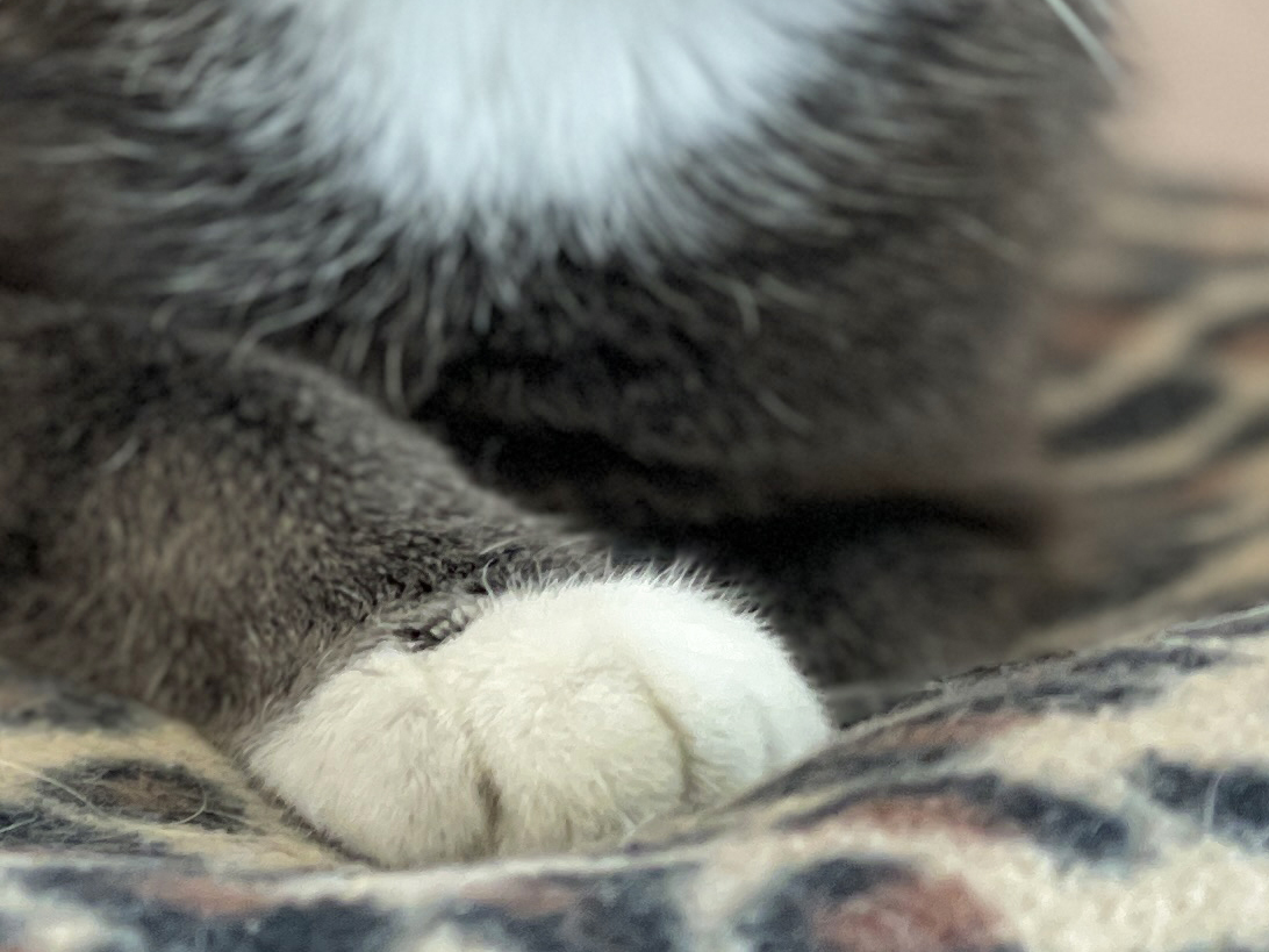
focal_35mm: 192
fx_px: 7039
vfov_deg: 7.7
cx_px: -558
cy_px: -41
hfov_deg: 10.0
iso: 125
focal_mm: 6
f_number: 2
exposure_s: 1/66
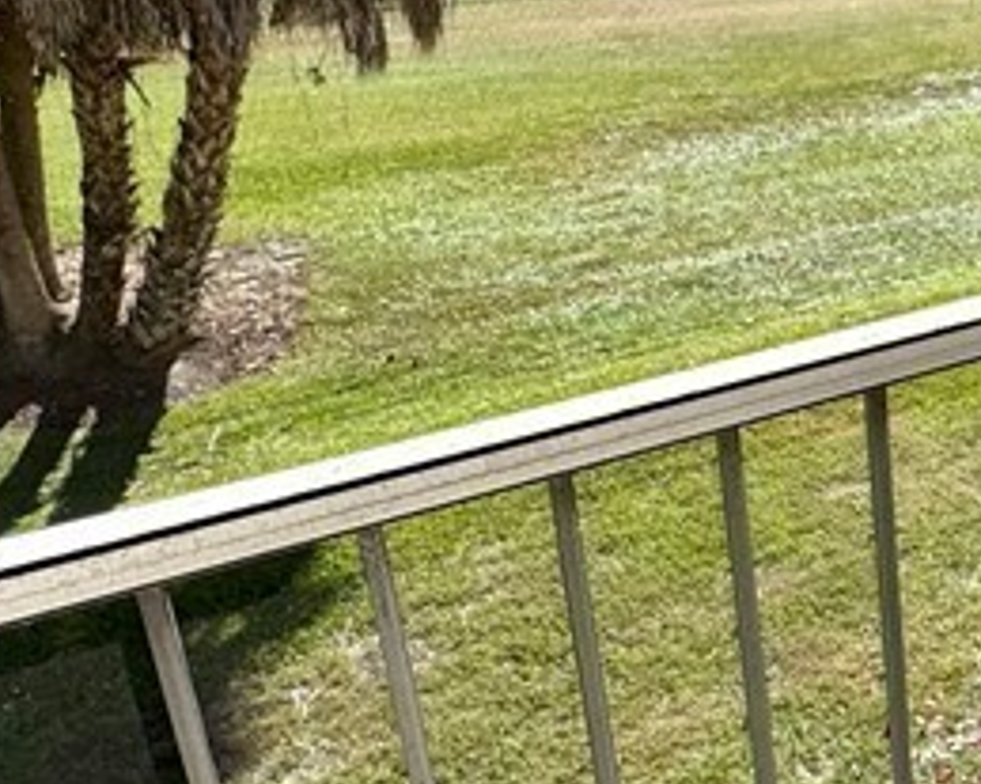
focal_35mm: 54
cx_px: 1337
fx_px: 1567
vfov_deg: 27.7
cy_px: 193
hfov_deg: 27.7
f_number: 2.2
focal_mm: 2.22
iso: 50
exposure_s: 1/556
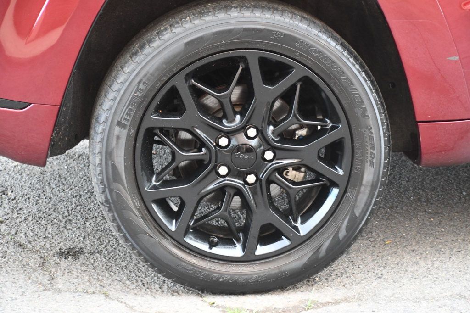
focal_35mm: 105
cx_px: 235
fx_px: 1370
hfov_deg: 19.5
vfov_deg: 13.0
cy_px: 156
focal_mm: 70
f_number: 4.5
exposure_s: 1/125
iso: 2500
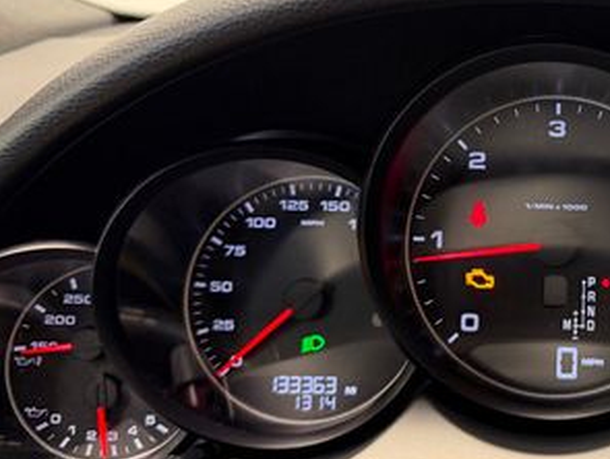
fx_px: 917
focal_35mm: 52
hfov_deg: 34.5
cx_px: 560
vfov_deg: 27.9
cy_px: 145
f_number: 1.78
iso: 200
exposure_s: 1/60
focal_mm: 6.76
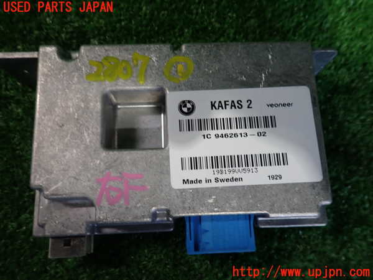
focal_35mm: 25
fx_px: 269
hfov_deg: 69.4
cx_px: 186
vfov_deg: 54.9
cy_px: 140
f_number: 2
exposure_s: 1/40
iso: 200
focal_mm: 4.5
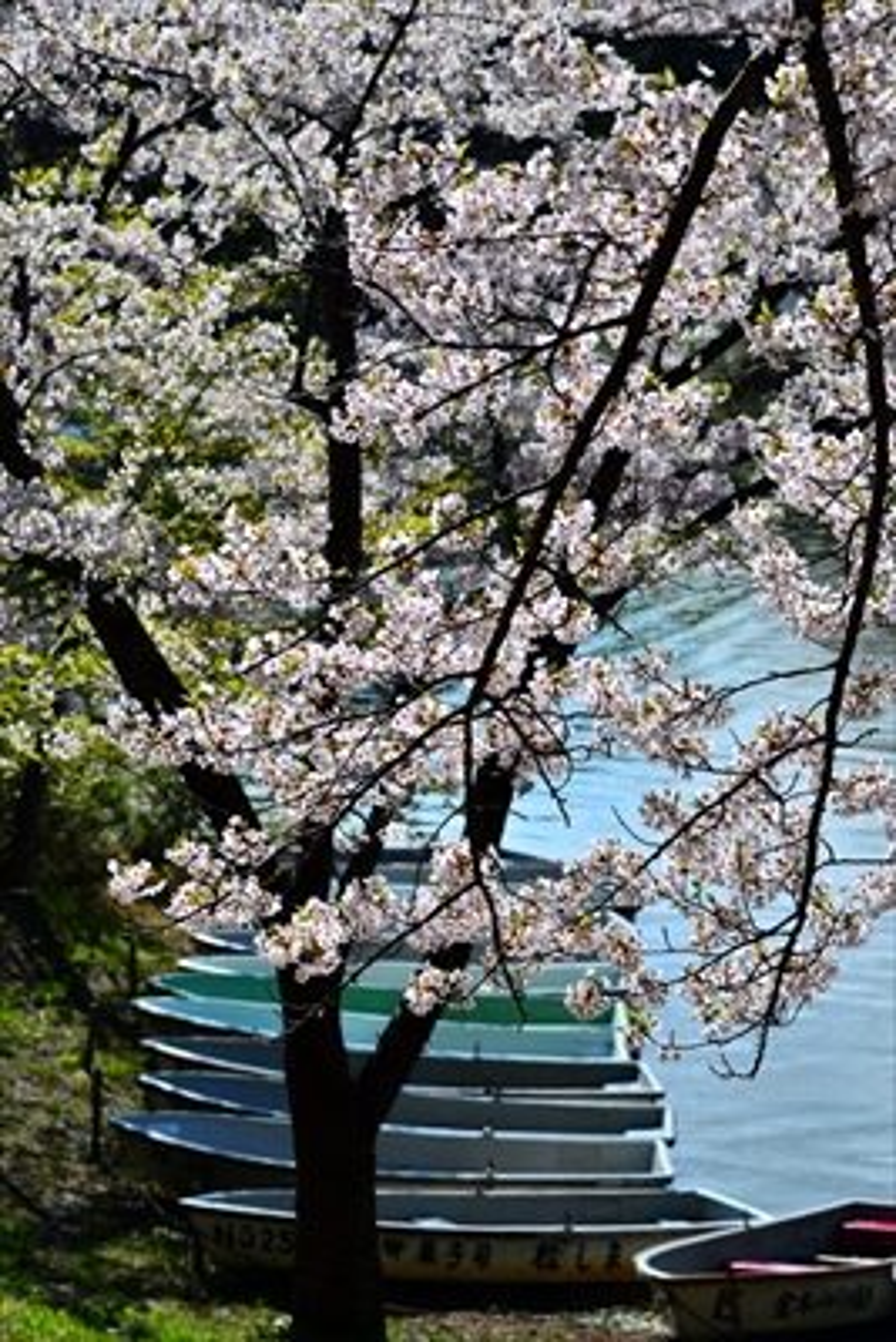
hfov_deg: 11.4
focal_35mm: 120
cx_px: 448
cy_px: 671
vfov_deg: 17.1
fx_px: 4476
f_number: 8
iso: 400
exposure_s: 1/1600
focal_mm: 120
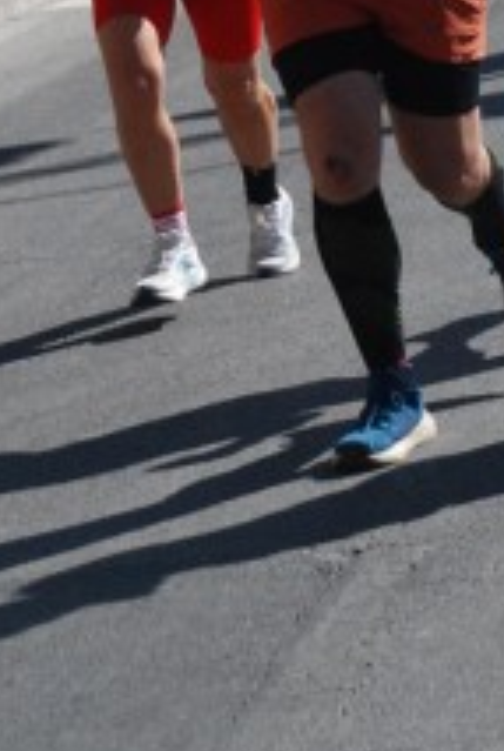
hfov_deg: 5.3
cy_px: 141
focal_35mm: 262
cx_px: 118
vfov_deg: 7.8
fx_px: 5475
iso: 1000
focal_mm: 62
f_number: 8
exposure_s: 1/2000
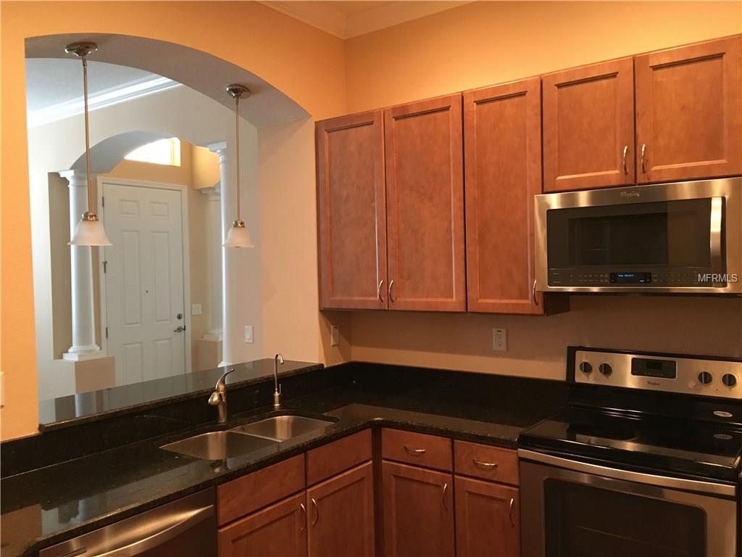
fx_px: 622
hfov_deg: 61.7
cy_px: 278
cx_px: 371
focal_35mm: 29
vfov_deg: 48.2
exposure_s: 1/20
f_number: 2.2
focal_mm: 4.15
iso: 200
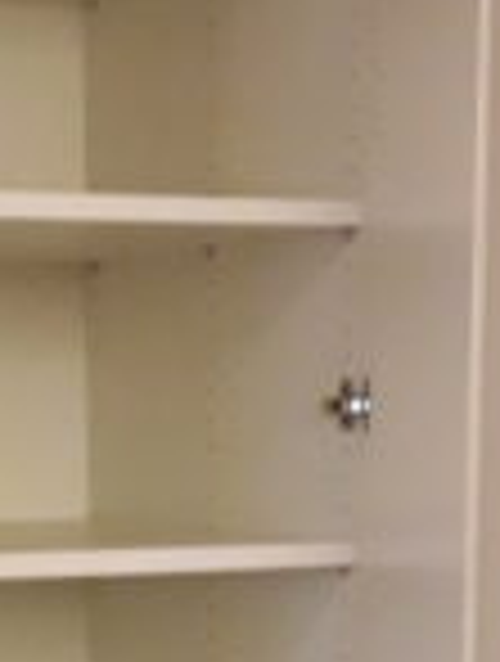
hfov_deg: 11.1
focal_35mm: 134
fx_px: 2570
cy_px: 750
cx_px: 101
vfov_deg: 14.3
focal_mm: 3.7
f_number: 1.9
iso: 200
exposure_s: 1/33
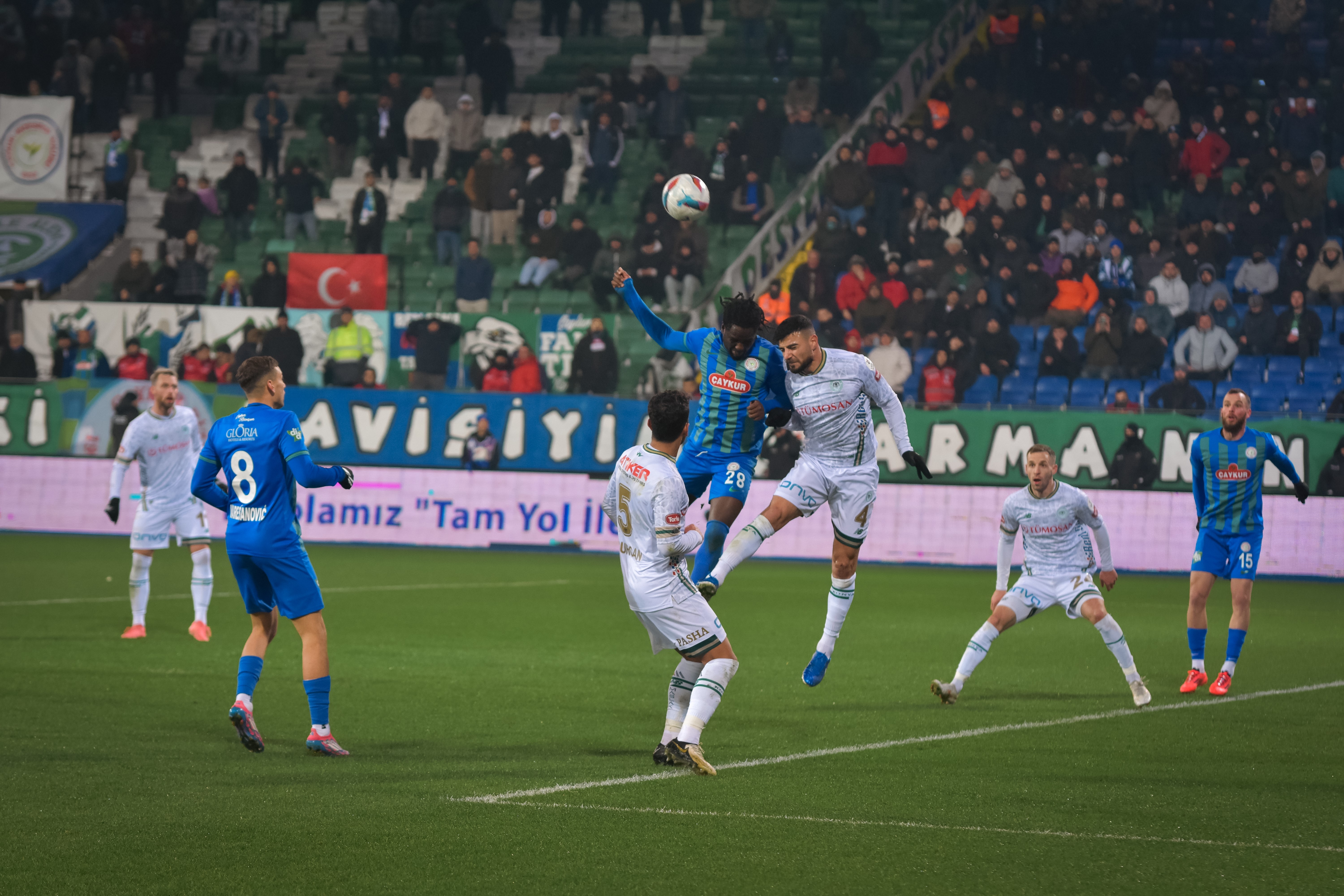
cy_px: 448
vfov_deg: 9.0
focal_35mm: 153
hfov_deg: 13.4
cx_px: 672
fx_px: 5712
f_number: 2.8
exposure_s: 1/1000
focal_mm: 102
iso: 1000
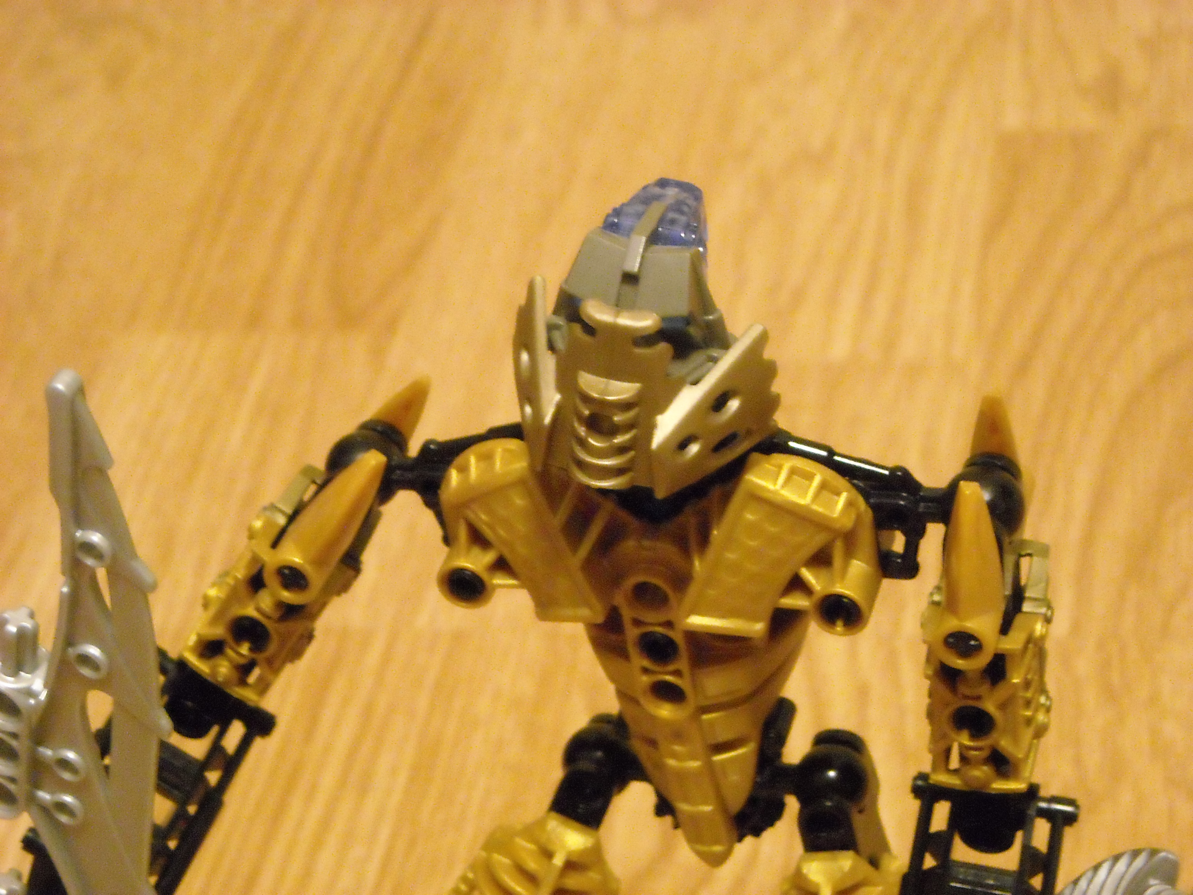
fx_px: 3619
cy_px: 448
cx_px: 596
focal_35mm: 105
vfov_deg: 14.1
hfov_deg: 18.7
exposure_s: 1/6
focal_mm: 17.1
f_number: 4.7
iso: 800
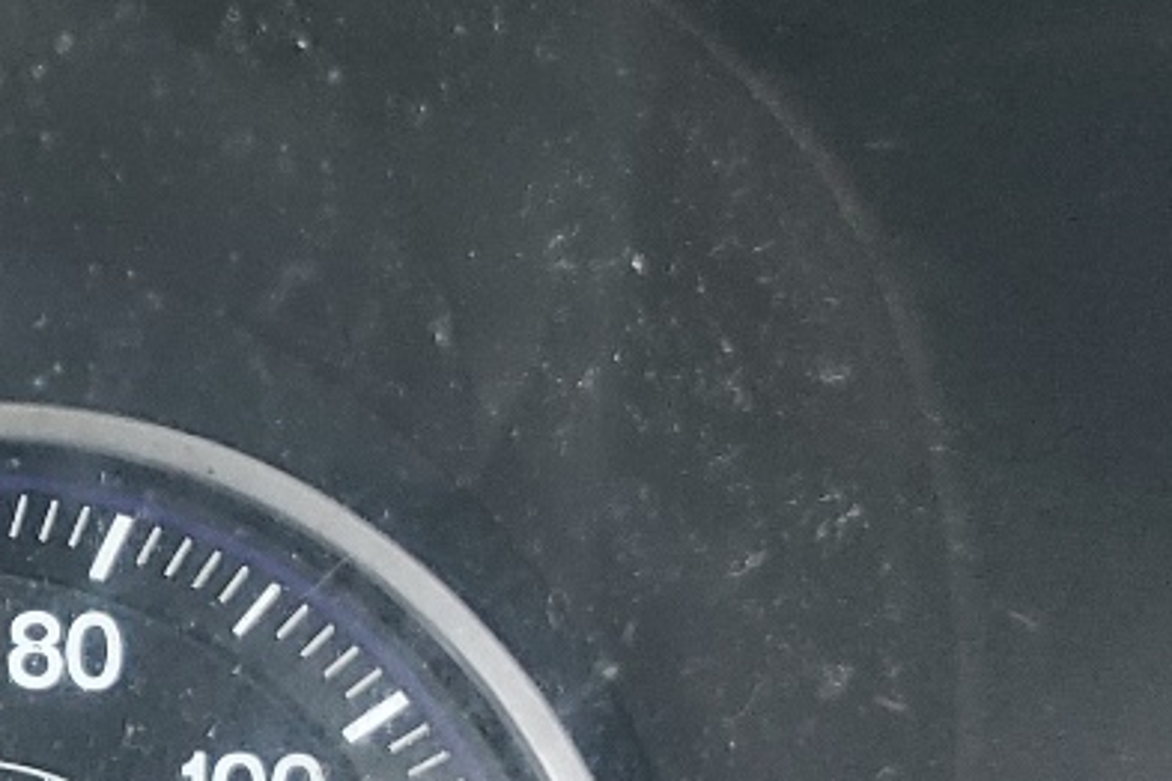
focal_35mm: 110
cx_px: -1142
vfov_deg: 12.4
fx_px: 3581
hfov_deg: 15.2
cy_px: 683
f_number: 1.5
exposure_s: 1/120
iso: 90
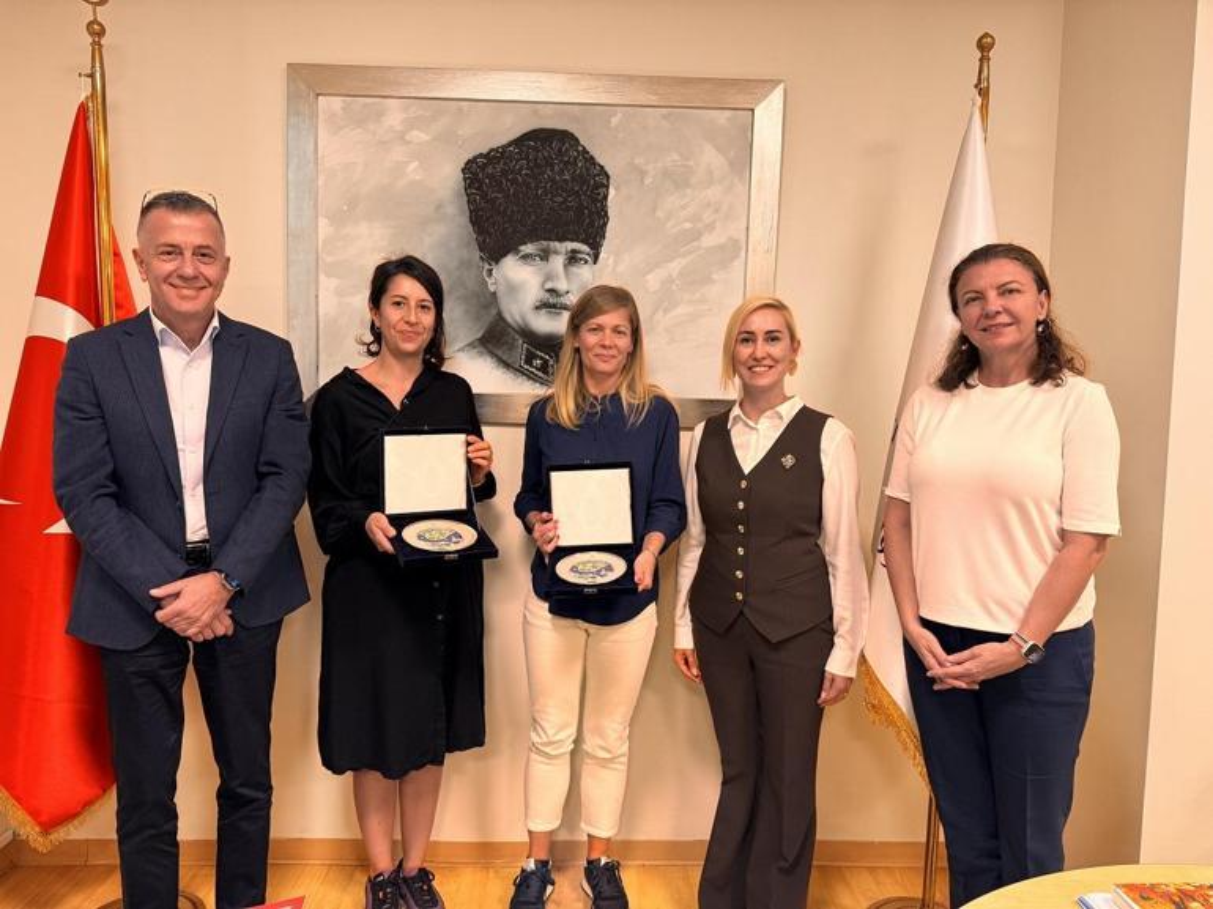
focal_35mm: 24
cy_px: 454
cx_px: 606
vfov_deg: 56.8
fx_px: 841
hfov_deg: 71.6
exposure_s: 1/50
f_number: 1.78
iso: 125
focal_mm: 6.76
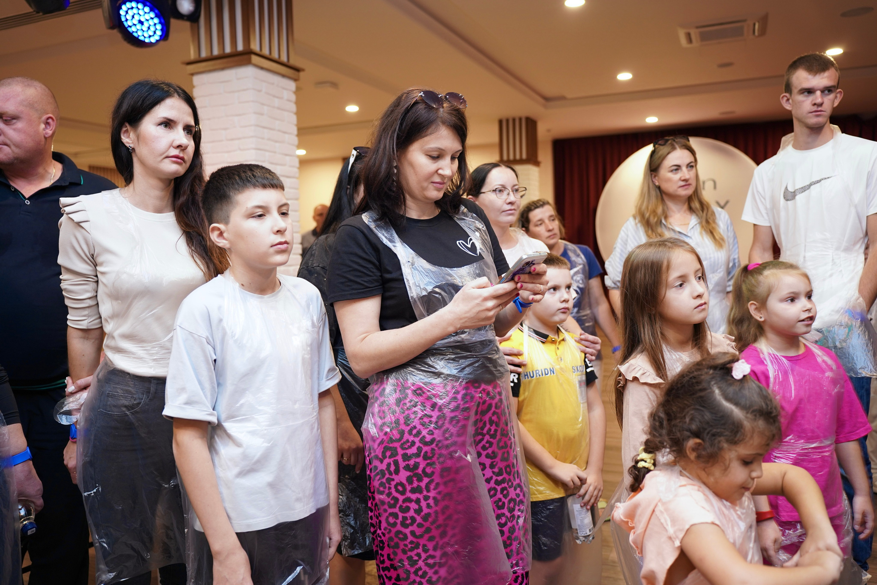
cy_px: 292
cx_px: 438
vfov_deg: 46.4
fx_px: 682
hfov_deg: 65.5
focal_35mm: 28
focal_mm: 28
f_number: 2.8
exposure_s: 1/60
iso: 500
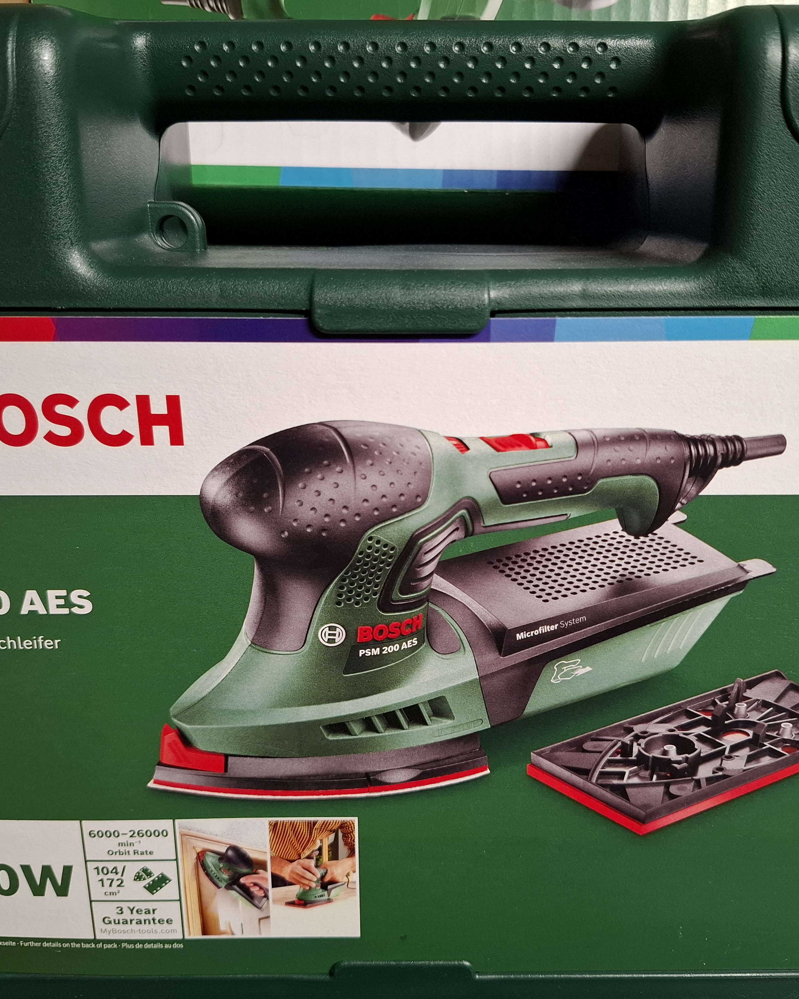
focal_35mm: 30
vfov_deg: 58.8
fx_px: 887
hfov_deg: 48.5
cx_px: 410
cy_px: 499
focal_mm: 5.54
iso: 320
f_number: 1.8
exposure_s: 1/100
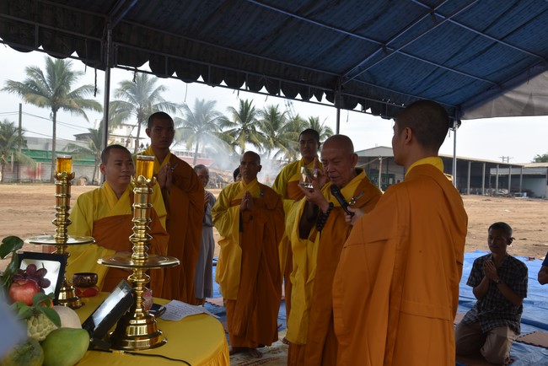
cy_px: 183
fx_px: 533
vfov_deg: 37.9
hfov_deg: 54.4
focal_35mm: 35
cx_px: 274
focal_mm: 35
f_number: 8
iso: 400
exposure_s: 1/250
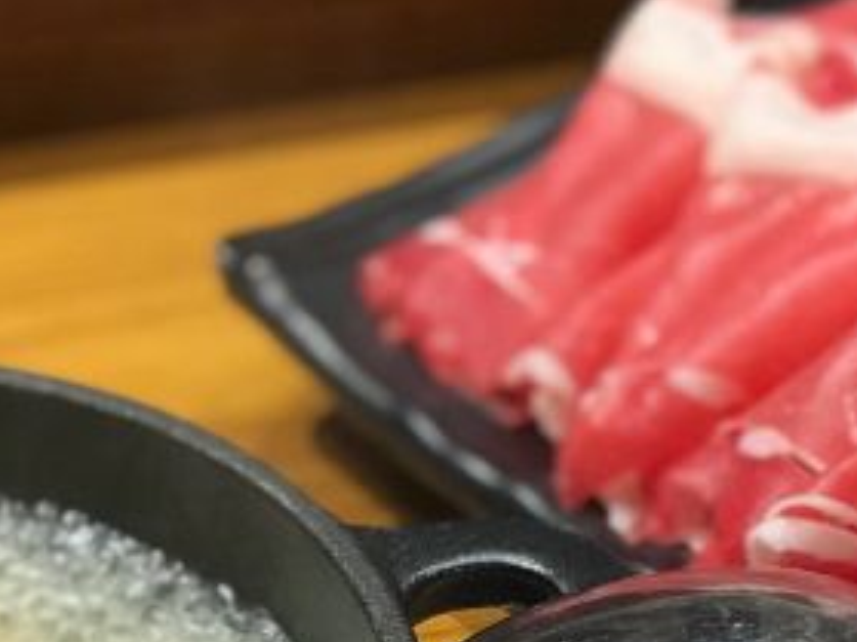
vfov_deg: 10.3
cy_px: 554
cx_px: 848
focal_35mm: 143
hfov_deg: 13.6
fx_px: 3539
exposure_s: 1/100
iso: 200
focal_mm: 6.6
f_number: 2.8
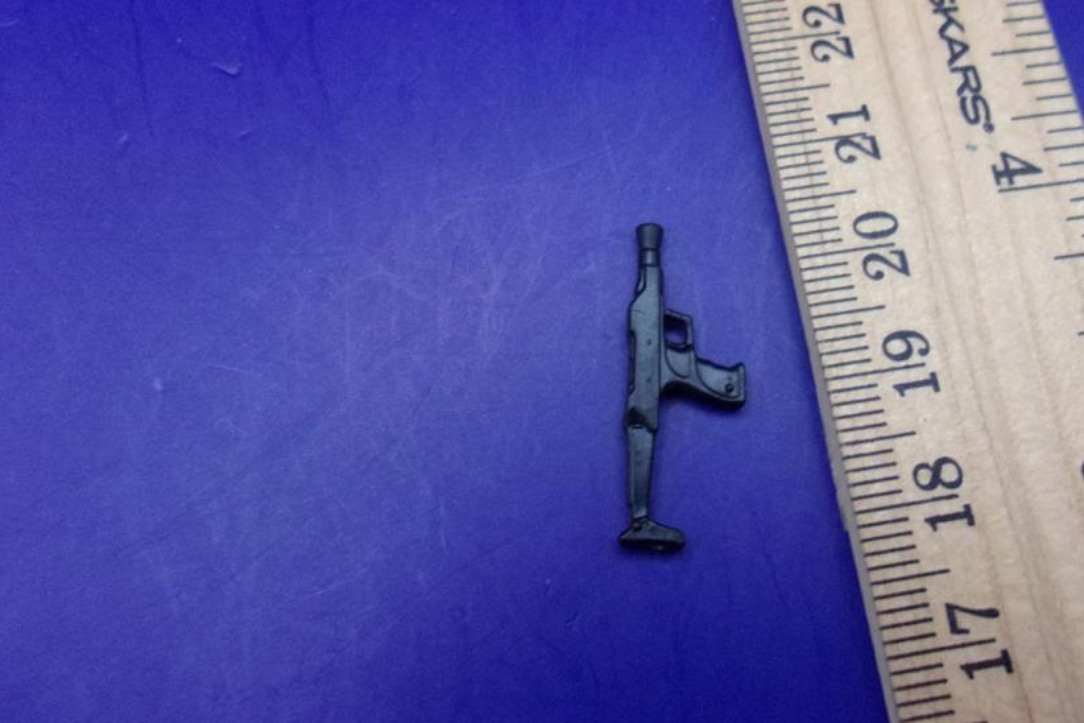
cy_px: 223
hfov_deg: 54.0
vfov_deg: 37.3
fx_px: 1054
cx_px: 661
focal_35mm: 35
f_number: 3
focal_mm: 4.9
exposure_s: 1/18
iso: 400
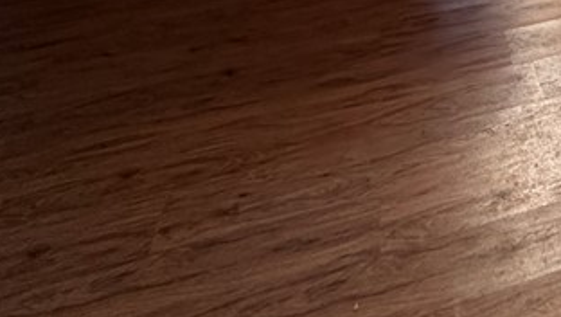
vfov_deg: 16.6
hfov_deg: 35.1
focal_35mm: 50
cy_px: -353
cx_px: 626
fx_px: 744
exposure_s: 1/60
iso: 320
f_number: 2.2
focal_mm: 2.22
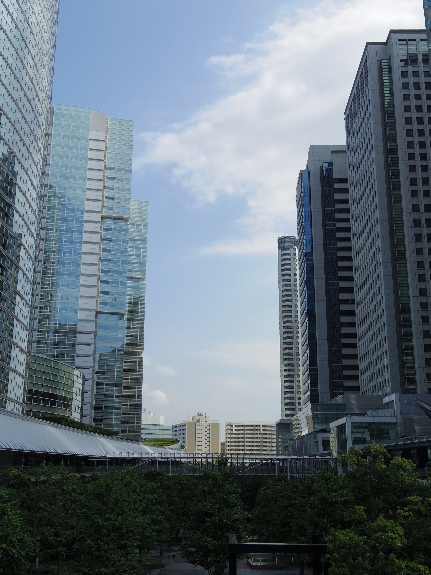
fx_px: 647
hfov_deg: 36.8
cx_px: 216
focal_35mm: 39
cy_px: 288
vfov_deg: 47.9
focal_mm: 8.5
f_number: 5
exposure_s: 1/500
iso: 100
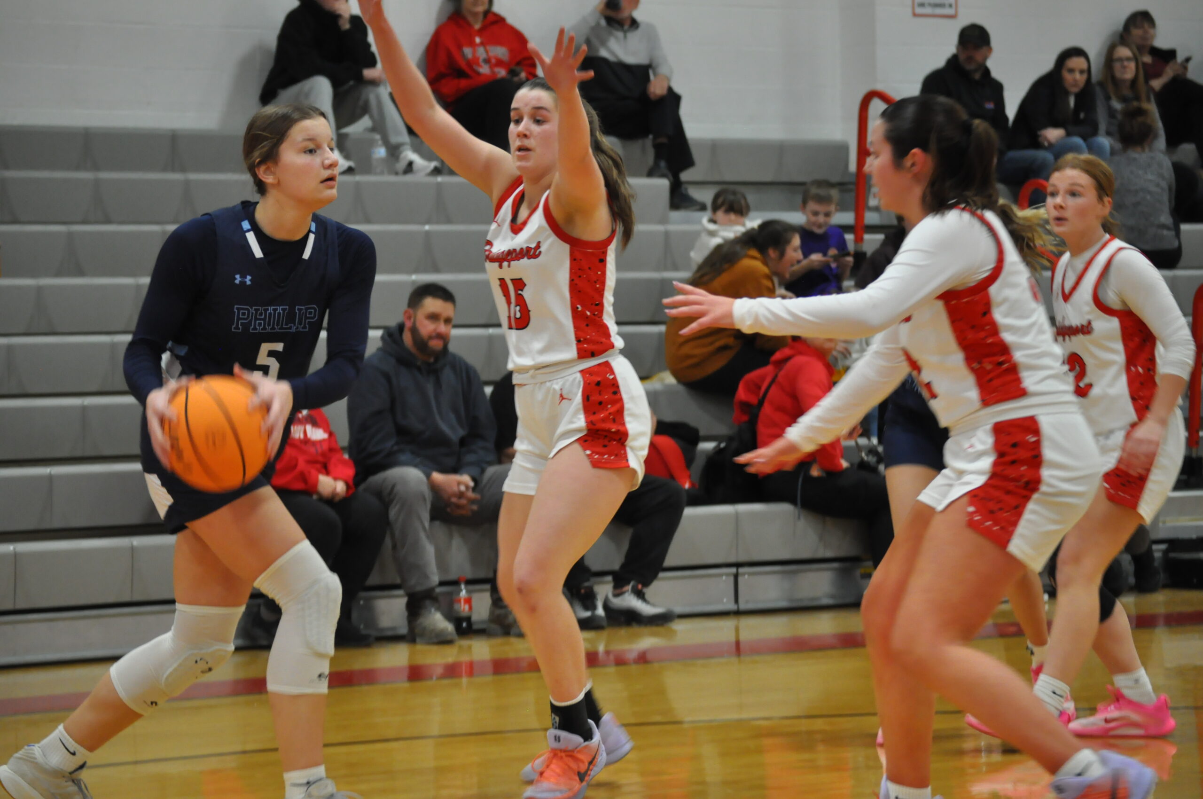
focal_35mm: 123
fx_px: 4105
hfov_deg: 16.7
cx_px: 602
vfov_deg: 11.1
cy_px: 400
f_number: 4.2
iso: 1600
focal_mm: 82
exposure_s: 1/125
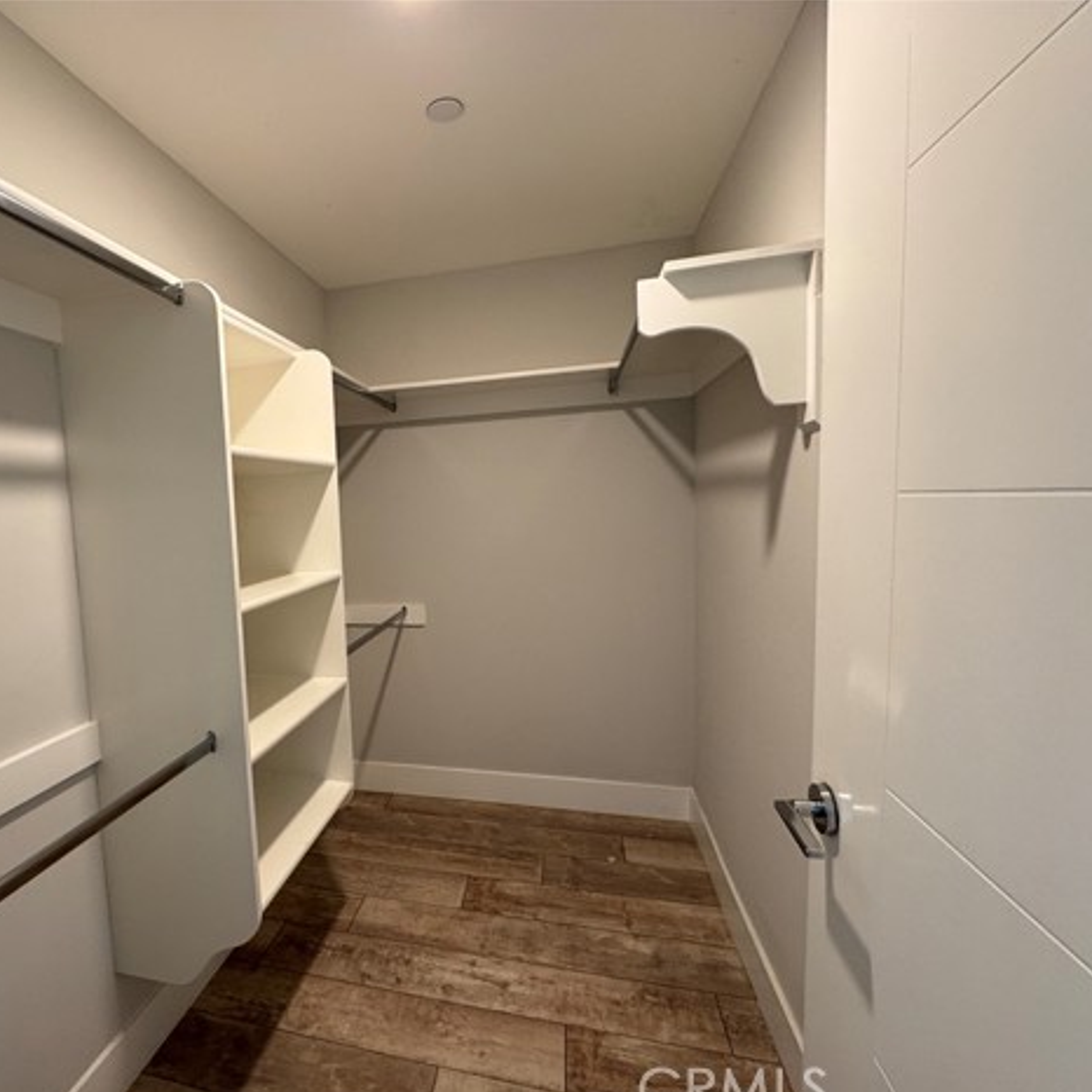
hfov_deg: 82.1
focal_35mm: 17
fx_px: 607
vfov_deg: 84.0
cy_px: 560
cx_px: 398
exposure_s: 1/60
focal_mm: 2.22
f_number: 2.2
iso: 200
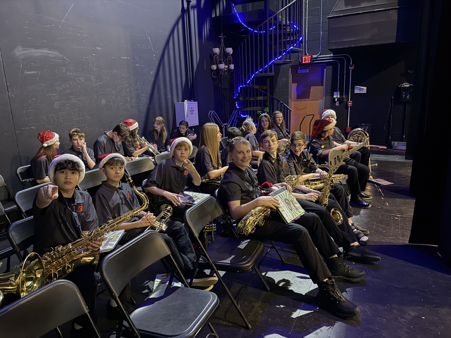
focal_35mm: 24
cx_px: 226
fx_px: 313
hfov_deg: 71.6
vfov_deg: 56.8
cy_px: 169
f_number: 1.78
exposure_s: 1/24
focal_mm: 6.76
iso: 1600
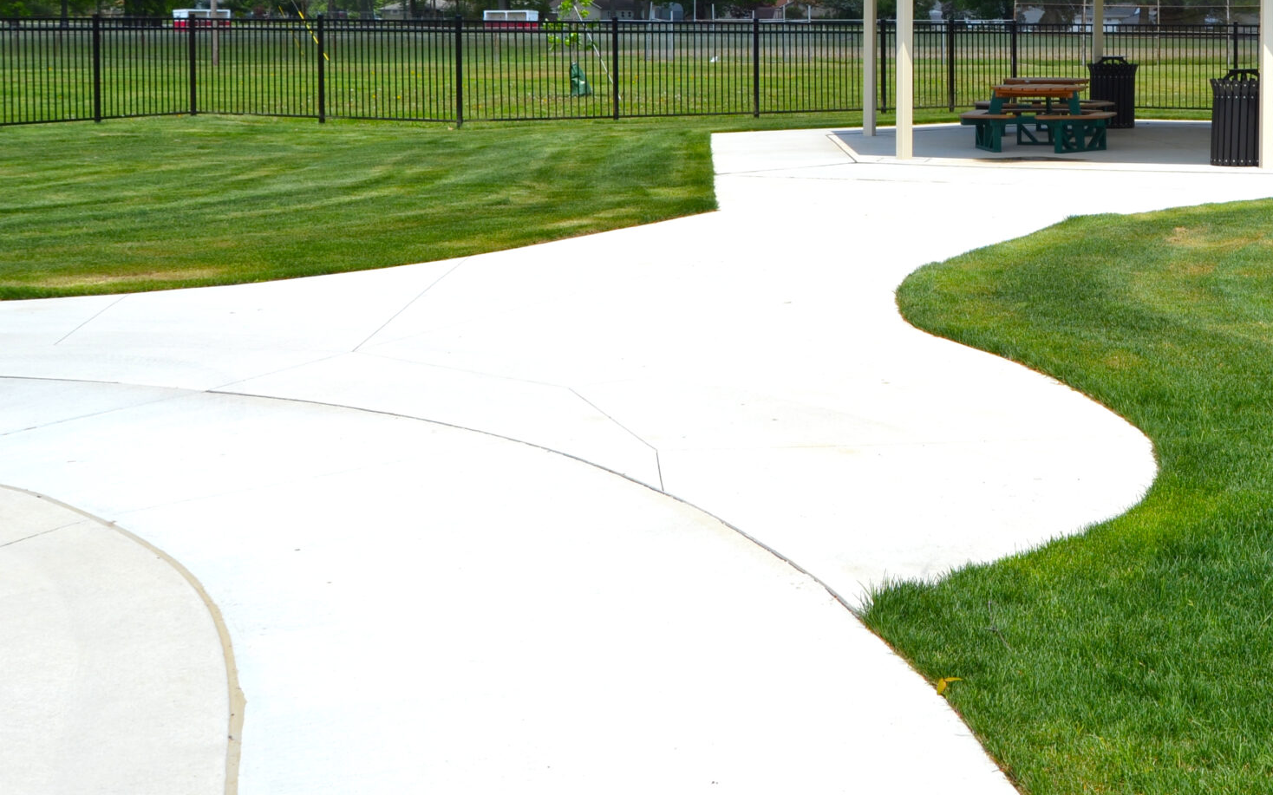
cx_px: 1096
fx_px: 1665
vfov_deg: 25.9
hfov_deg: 39.4
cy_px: 65
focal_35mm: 48
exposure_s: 1/320
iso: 100
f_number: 9
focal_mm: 18
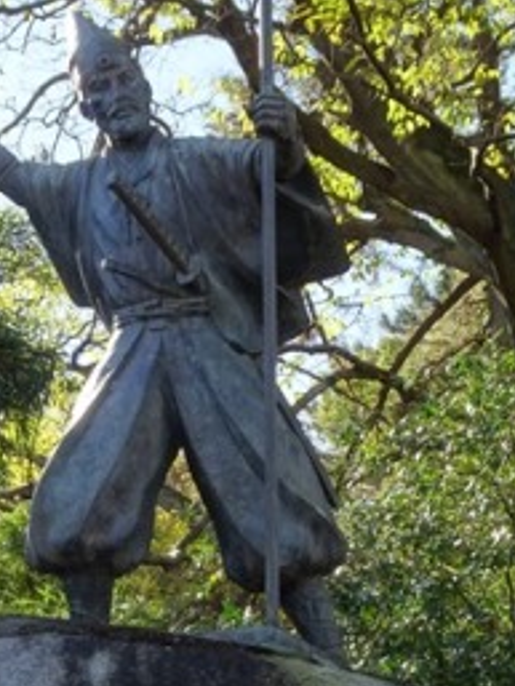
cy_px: 526
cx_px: 103
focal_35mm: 72
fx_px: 1427
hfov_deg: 20.2
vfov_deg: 26.6
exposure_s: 1/125
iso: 80
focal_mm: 6.37
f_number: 4
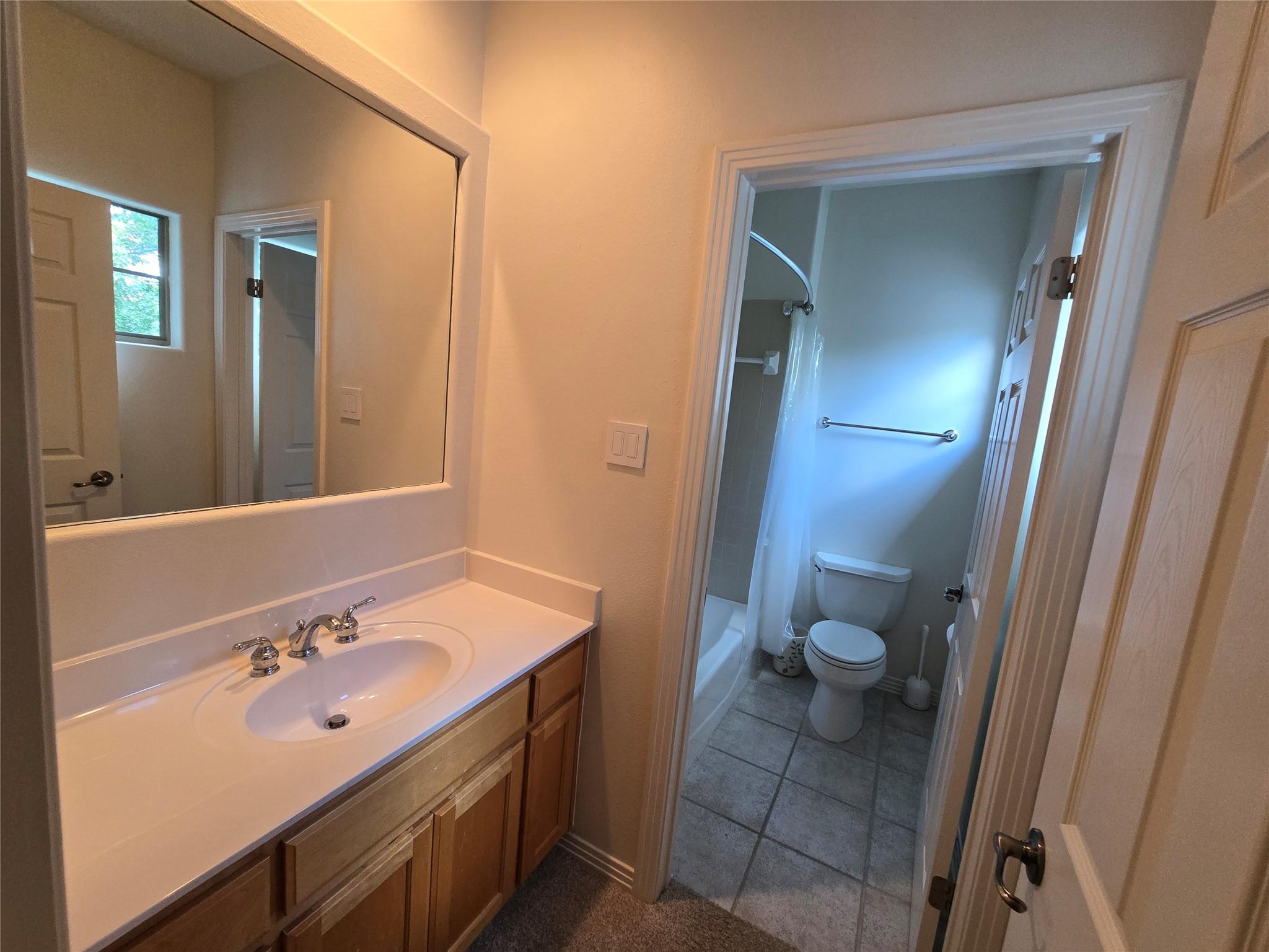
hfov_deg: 106.2
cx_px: 634
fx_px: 477
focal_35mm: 13
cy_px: 476
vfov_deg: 89.9
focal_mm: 2.2
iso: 200
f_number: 2.2
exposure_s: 1/60
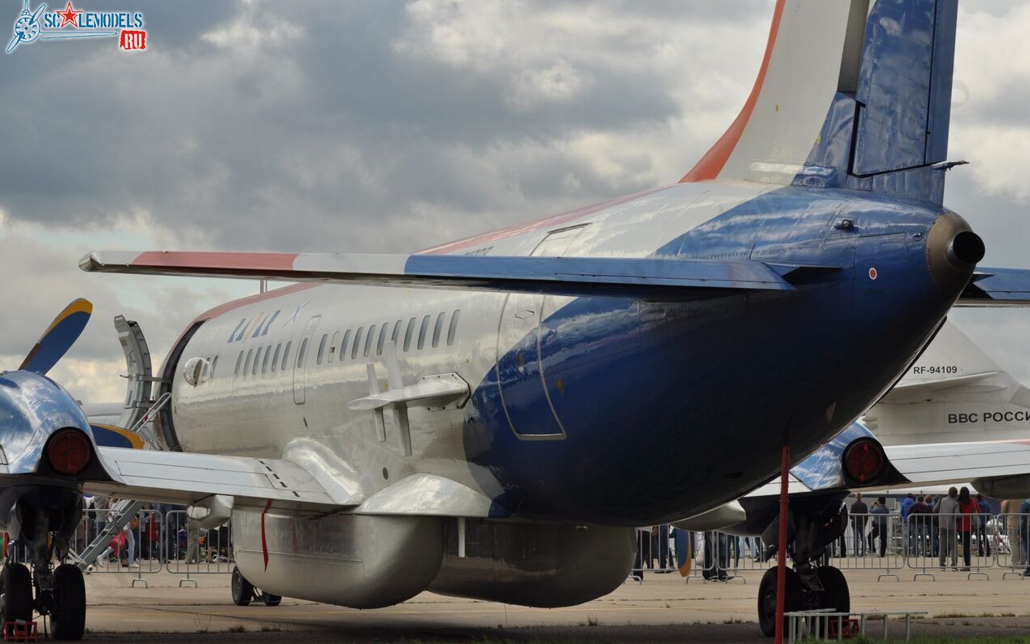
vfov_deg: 12.1
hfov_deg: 19.3
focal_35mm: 108
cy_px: 336
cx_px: 519
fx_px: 3032
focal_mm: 70
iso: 200
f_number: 8
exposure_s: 1/500
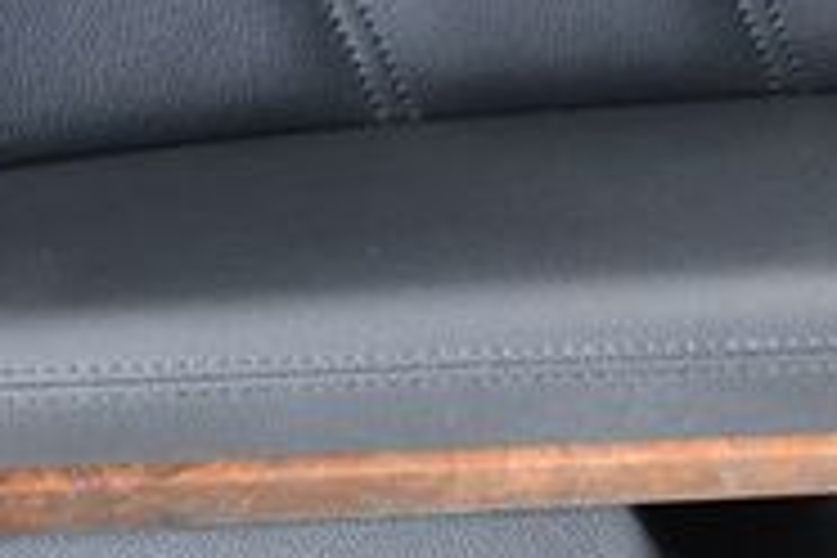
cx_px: 1296
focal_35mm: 268
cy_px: -162
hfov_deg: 7.5
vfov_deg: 5.1
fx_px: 6231
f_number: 5.6
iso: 2500
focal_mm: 52
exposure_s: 1/125
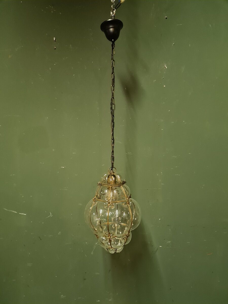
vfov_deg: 67.3
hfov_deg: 53.1
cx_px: 114
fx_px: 228
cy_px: 152
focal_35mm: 26
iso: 640
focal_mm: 5.4
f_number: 1.8
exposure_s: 1/25
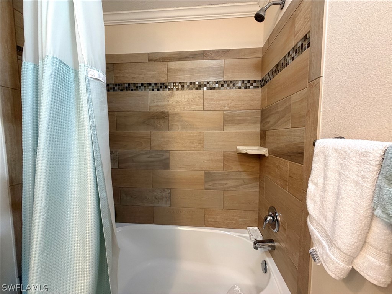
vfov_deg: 85.7
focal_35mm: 14
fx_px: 159
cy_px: 147
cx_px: 196
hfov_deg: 102.1
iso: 200
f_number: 2.2
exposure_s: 1/60
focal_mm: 2.22
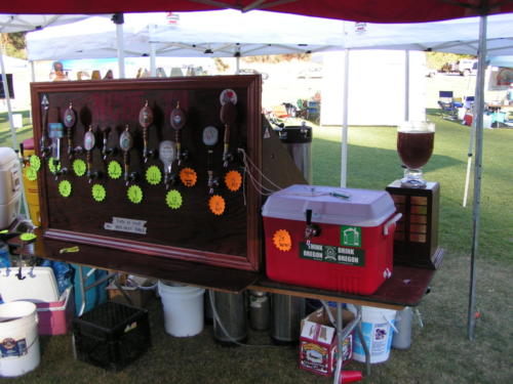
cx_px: 256
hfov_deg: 49.0
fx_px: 563
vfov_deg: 37.7
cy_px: 192
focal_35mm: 38
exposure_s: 1/60
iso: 50
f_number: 4.5
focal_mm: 5.8
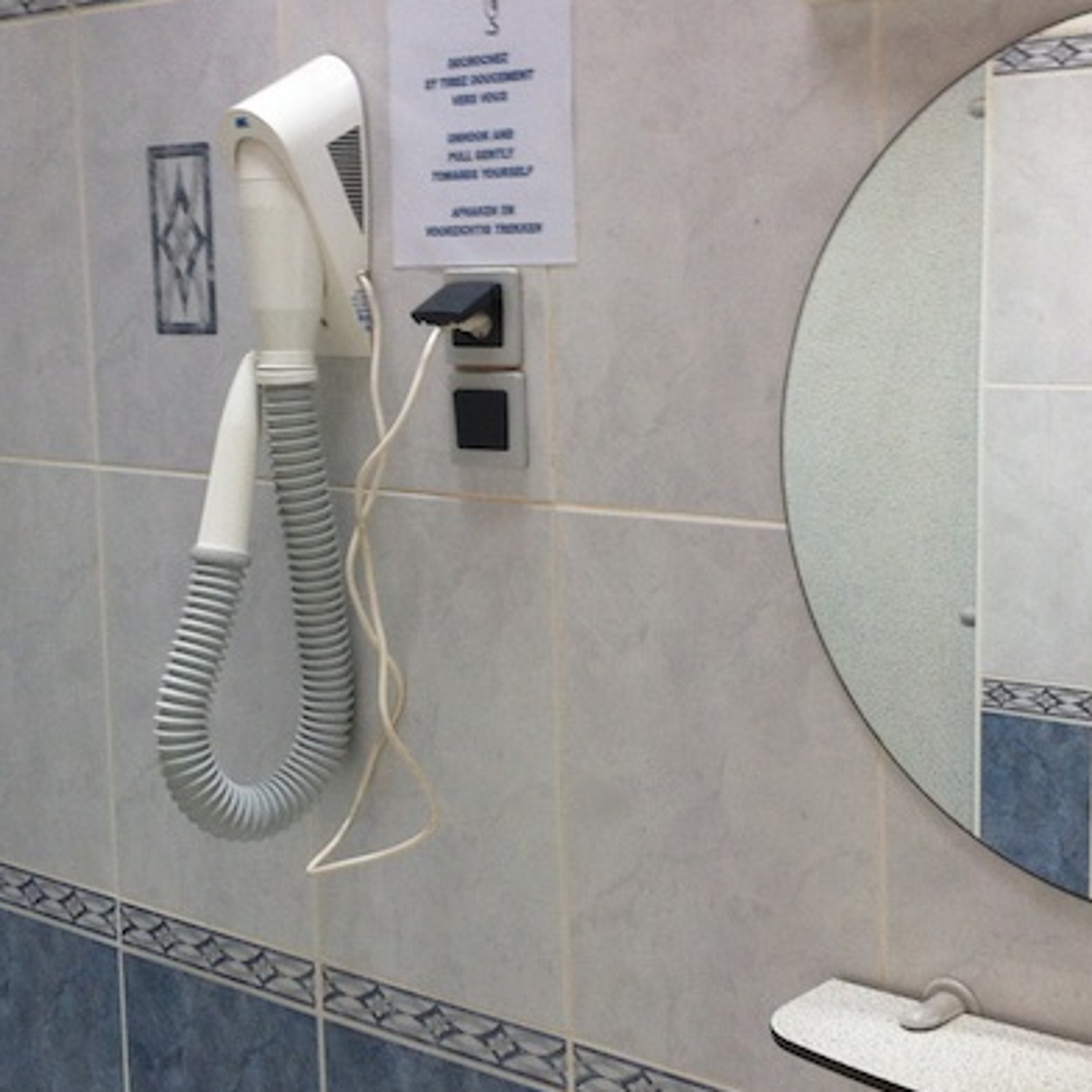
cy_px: 513
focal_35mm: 63
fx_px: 2248
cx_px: 529
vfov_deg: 27.3
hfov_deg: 27.3
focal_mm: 3.85
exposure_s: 1/20
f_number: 2.8
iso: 80
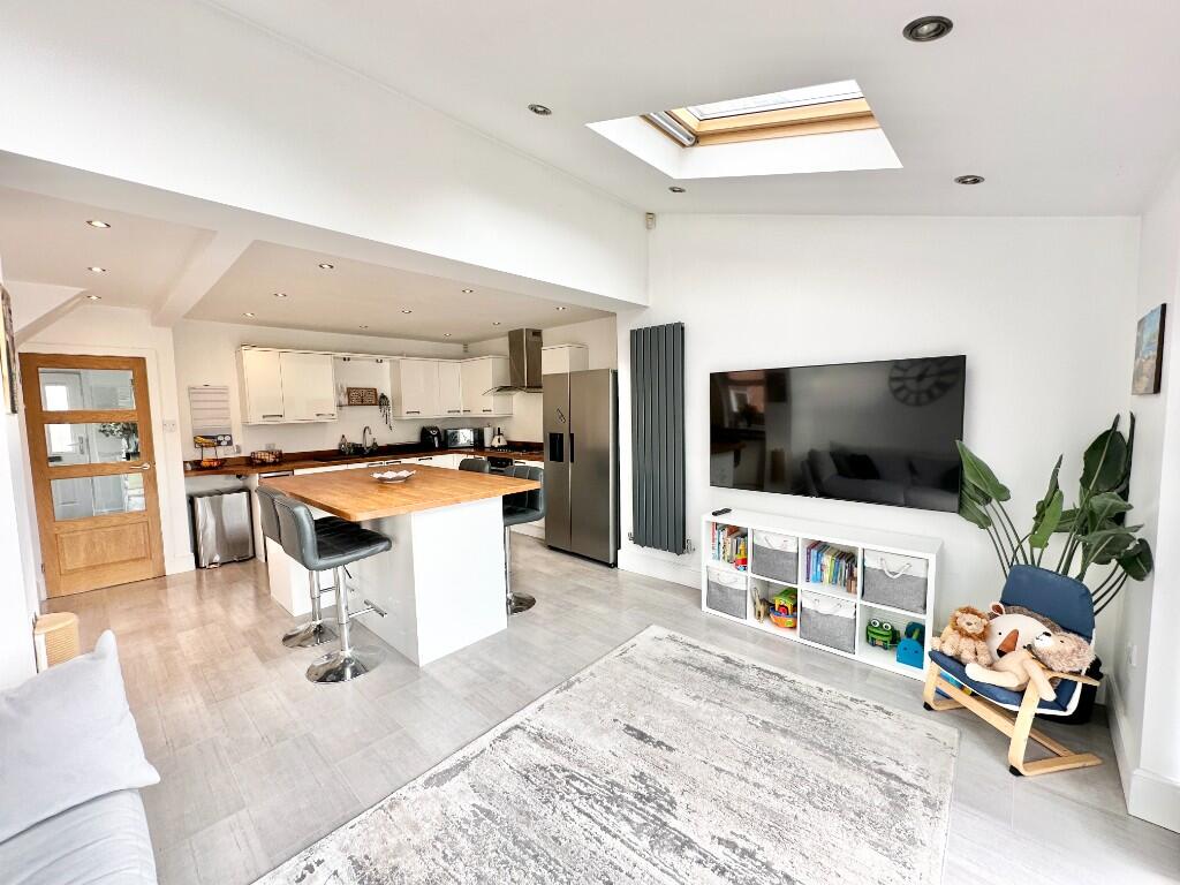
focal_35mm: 14
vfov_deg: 85.7
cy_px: 442
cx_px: 590
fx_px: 477
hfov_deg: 102.1
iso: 50
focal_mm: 2.22
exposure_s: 1/99
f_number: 2.2
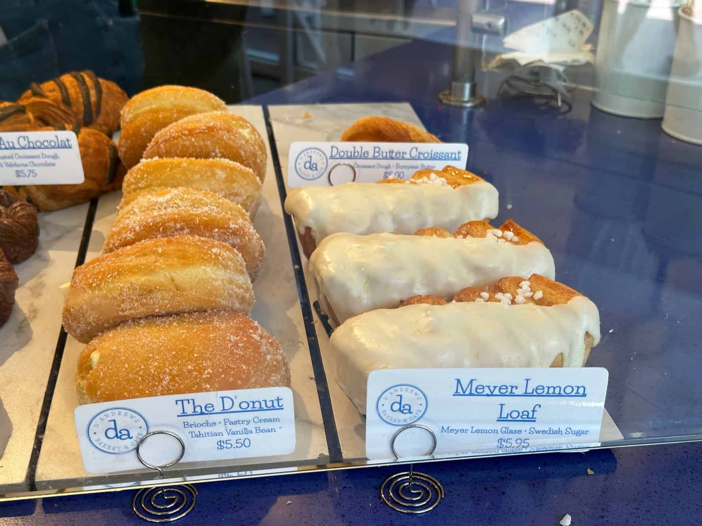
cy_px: 263
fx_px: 973
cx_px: 351
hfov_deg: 39.7
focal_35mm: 48
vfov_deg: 30.3
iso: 80
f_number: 1.78
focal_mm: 6.86
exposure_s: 1/120
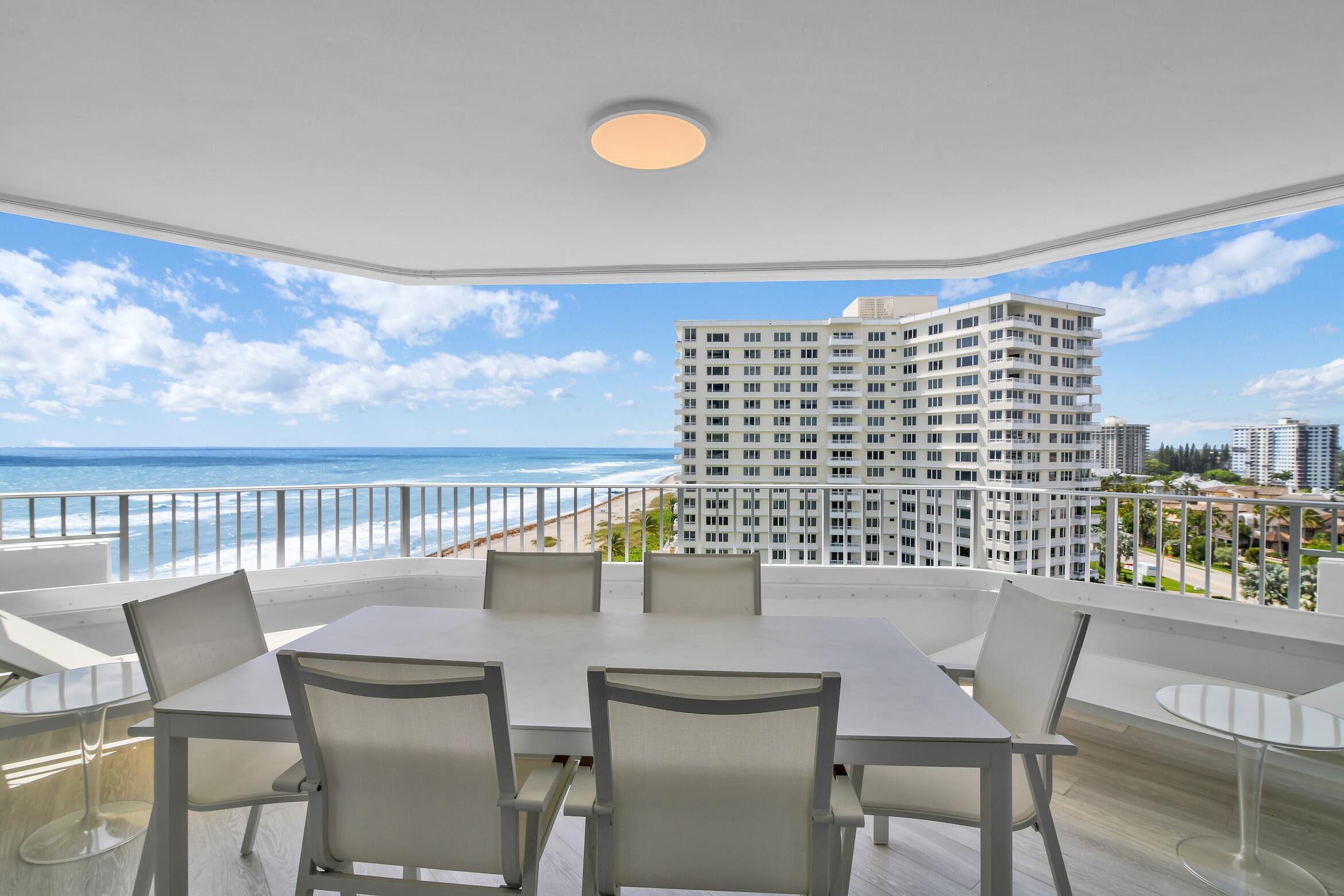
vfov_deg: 73.7
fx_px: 597
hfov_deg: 96.7
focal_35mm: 16
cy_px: 448
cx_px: 672
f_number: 11
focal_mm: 16
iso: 200
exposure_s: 1/500
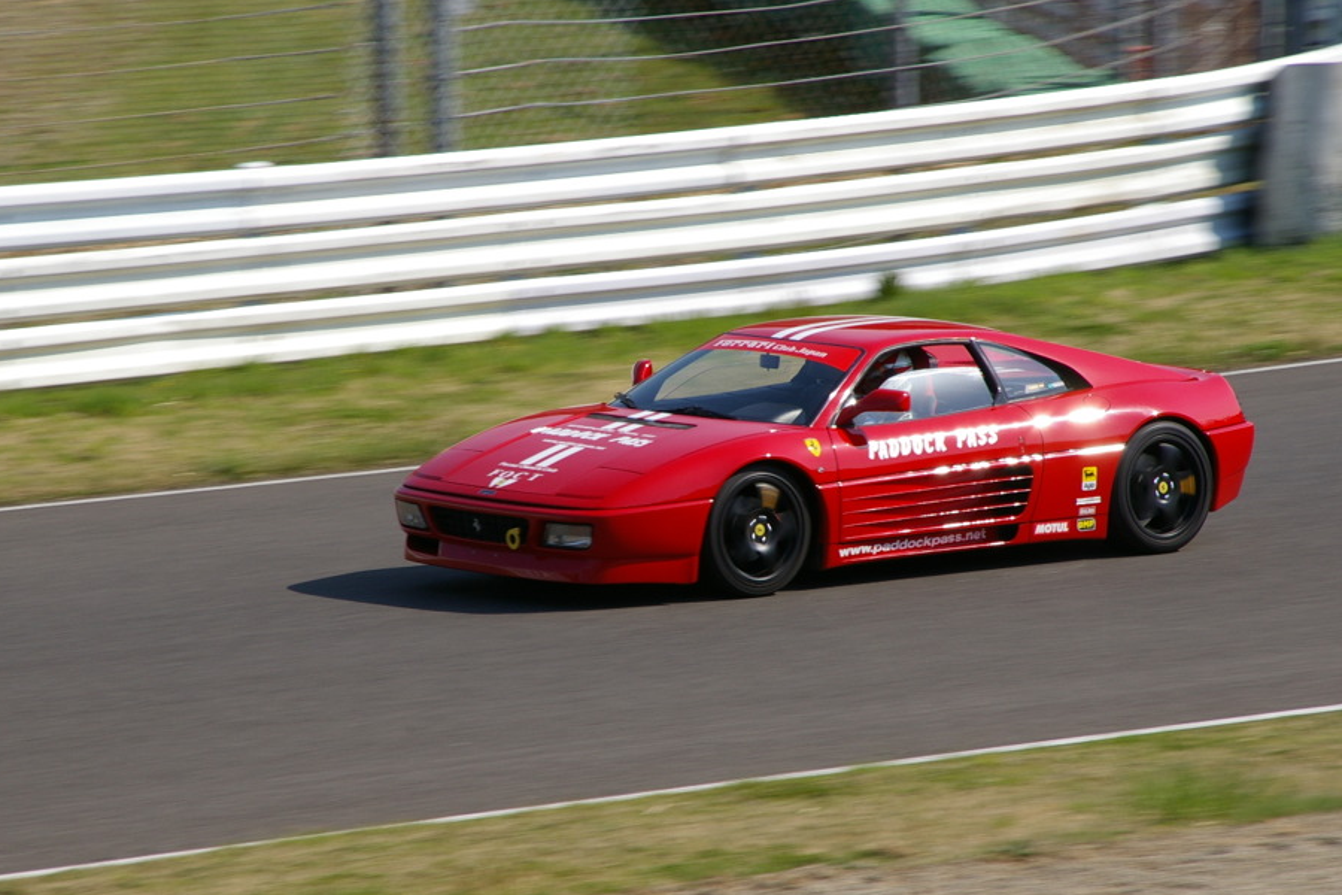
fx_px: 10810
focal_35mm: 290
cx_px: 675
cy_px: 468
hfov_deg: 7.1
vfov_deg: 4.7
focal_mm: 170
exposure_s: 1/125
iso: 200
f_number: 16
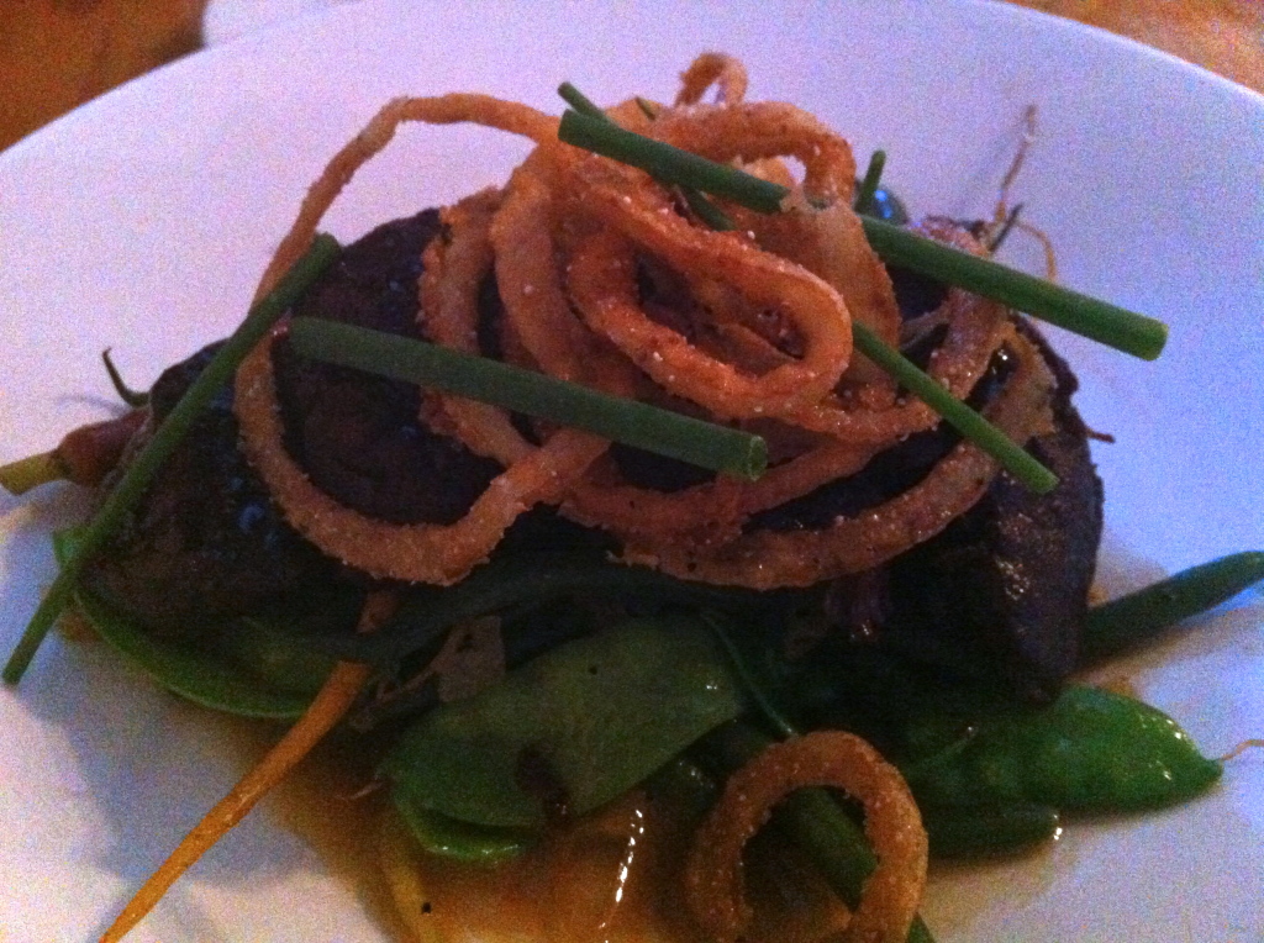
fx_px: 1276
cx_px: 632
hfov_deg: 52.7
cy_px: 472
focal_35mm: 35
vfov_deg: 40.6
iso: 1000
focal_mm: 3.85
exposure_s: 1/15
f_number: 2.8
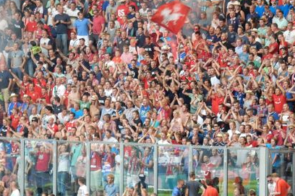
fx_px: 3818
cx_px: 112
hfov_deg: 4.4
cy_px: 74
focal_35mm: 466
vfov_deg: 3.0
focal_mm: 57.3
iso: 250
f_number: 6.3
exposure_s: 1/30
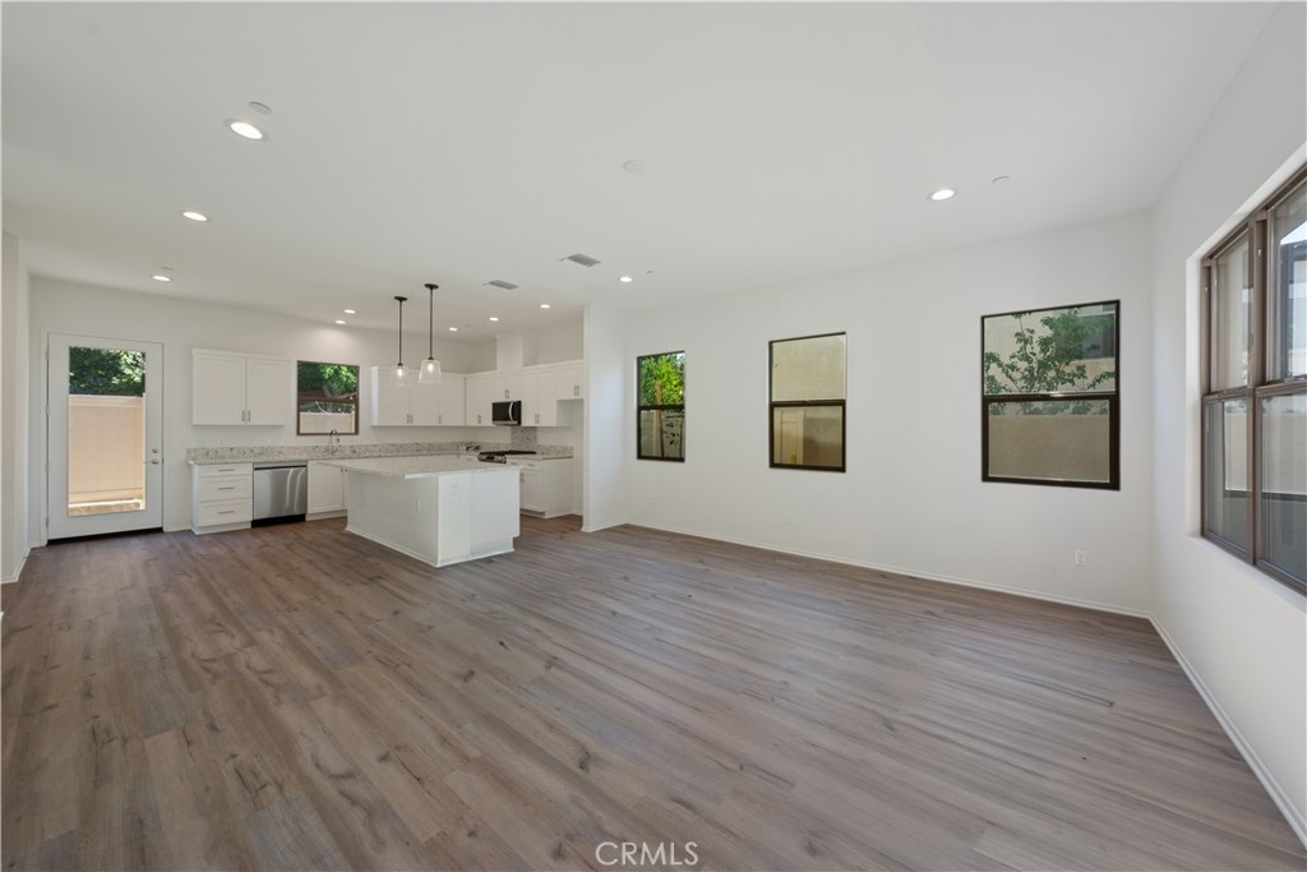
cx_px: 654
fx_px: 436
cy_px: 436
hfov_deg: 112.6
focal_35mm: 12
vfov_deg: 90.0
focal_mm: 12
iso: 800
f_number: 8
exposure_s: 1/45
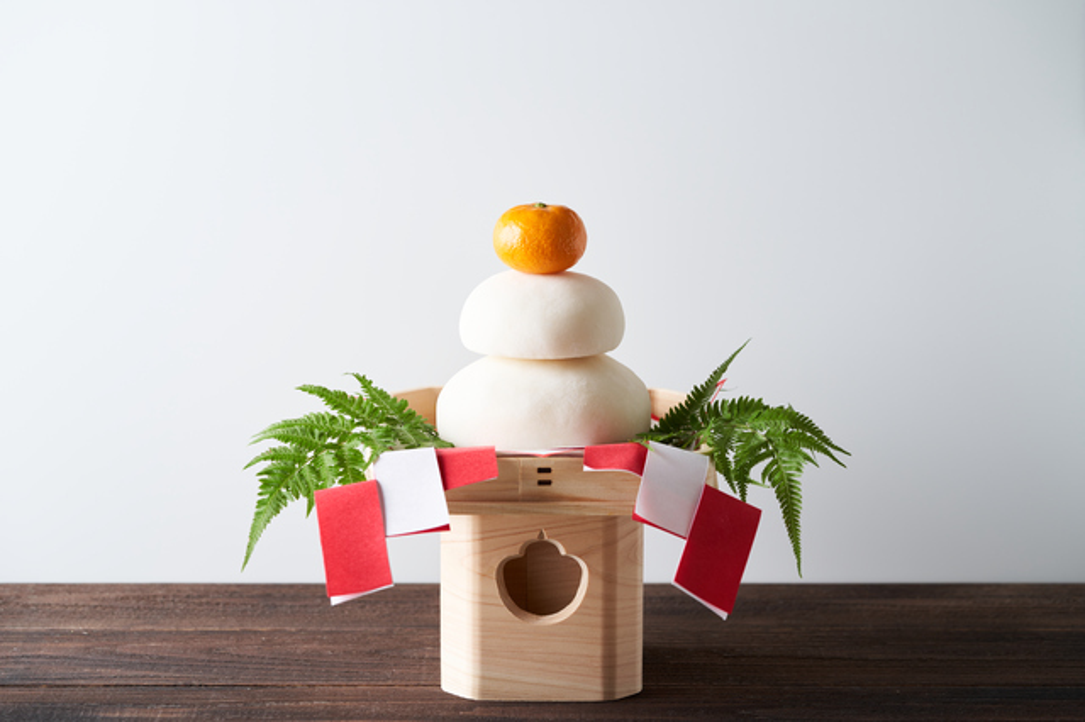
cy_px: 361
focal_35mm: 90
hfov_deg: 22.6
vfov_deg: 15.2
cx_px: 542
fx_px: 2711
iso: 100
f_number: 5.6
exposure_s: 1/125
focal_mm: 90
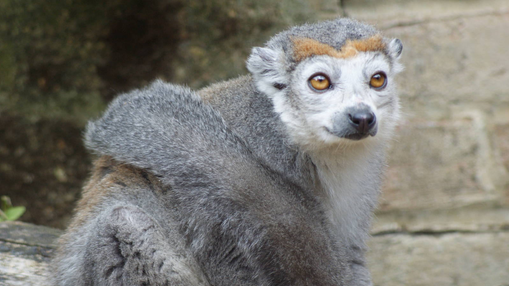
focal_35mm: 315
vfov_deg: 3.9
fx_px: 4251
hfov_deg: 6.9
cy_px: 167
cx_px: 255
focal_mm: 200
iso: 400
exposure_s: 1/125
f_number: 5.6
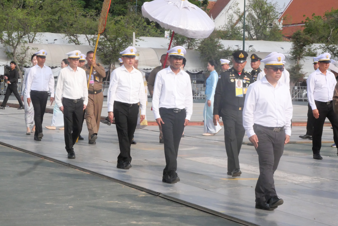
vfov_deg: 12.7
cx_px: 169
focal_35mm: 108
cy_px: 113
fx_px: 1015
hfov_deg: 18.9
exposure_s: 1/1000
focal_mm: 52
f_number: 22
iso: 4000
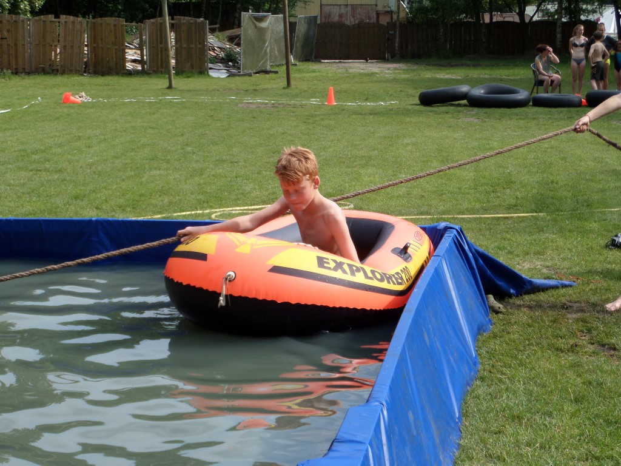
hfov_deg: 22.3
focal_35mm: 88
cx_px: 310
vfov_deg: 16.8
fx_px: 1579
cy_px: 233
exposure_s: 1/350
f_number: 4.4
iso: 80
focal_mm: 14.3
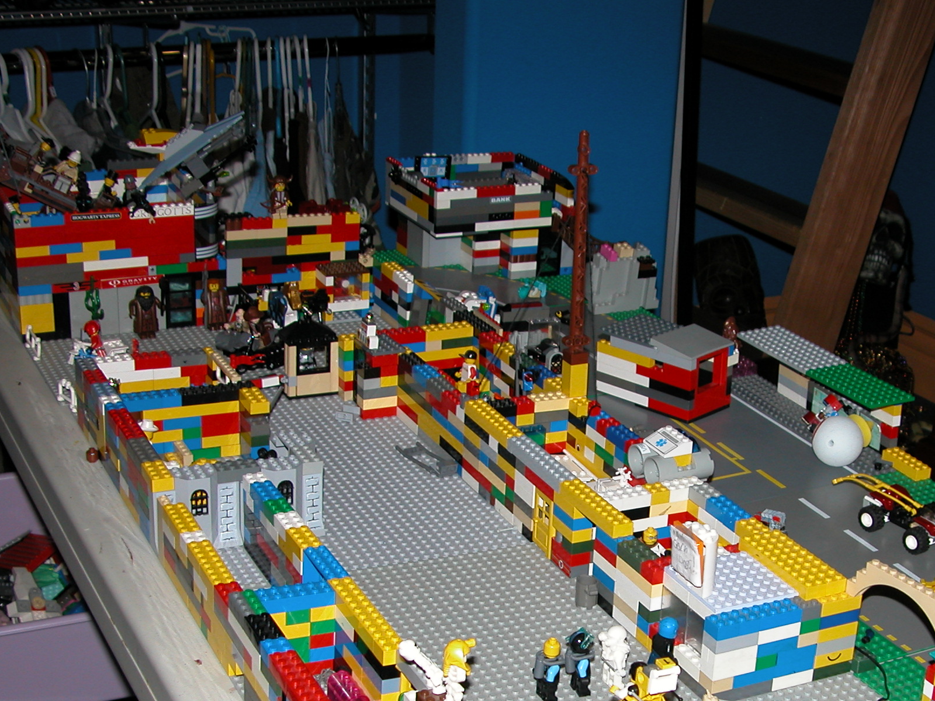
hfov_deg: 34.1
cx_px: 607
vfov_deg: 25.7
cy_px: 558
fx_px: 1513
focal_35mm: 56
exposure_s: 1/60
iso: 100
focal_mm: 9
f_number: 2.8
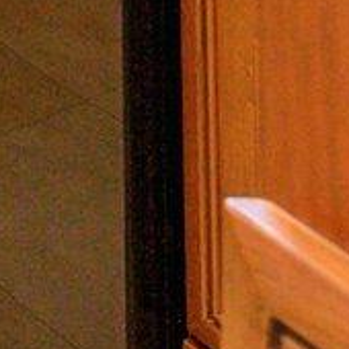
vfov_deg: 7.3
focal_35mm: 179
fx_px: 2043
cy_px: -1018
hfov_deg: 5.6
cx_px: -1579
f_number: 7.1
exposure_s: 1/30
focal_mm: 17.5
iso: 500
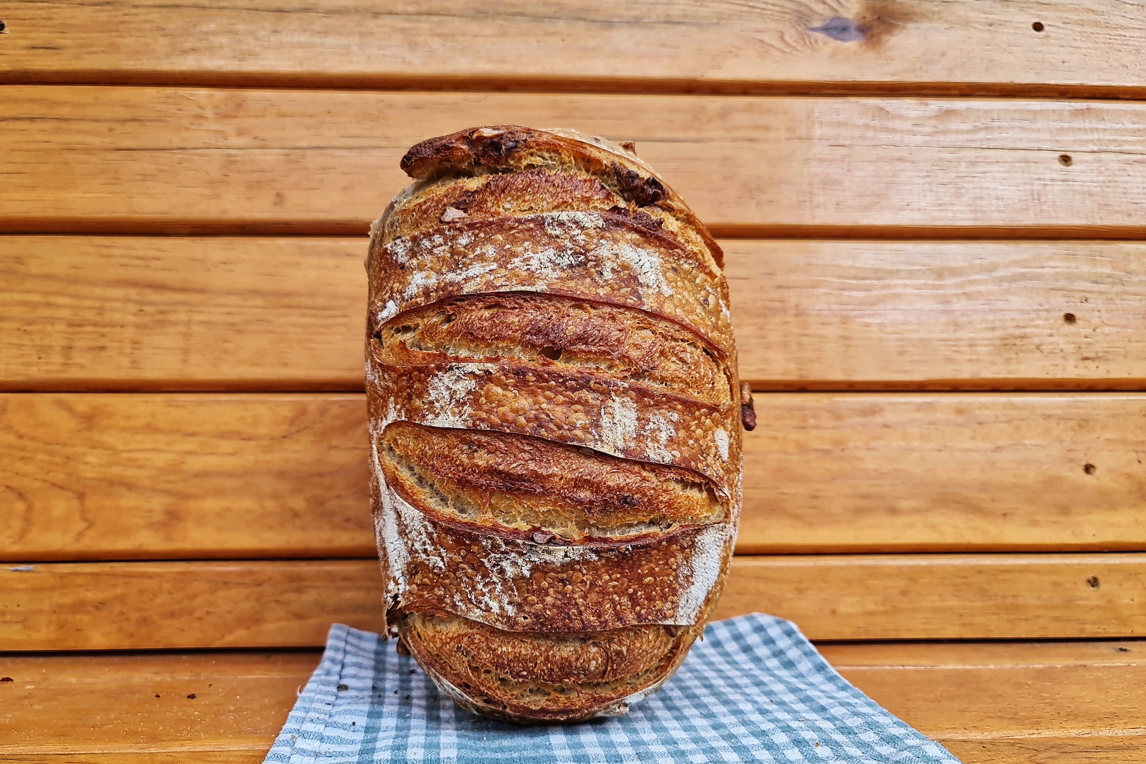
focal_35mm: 27
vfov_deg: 47.8
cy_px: 428
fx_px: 859
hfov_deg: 67.4
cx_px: 551
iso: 64
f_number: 1.8
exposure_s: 1/119
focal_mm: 7
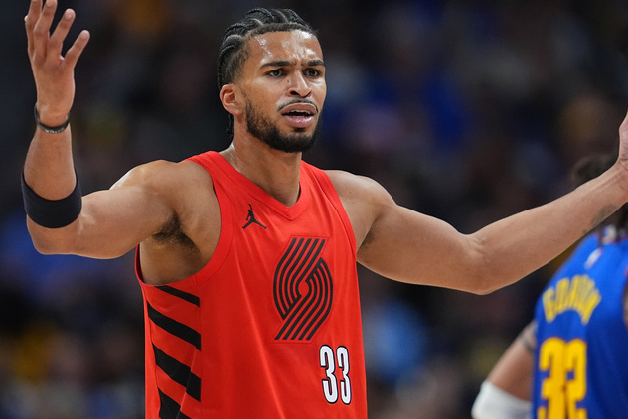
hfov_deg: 3.2
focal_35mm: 648
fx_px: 11309
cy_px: 229
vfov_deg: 2.1
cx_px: 316
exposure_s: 1/2000
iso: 5000
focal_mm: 400
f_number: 3.2
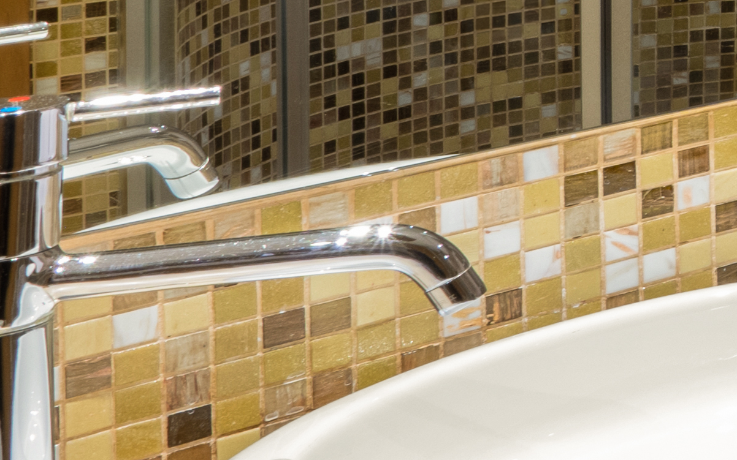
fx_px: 2249
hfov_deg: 10.9
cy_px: -502
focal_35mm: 112
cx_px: 2297
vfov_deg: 10.6
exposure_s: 15
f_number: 11
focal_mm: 16
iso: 100
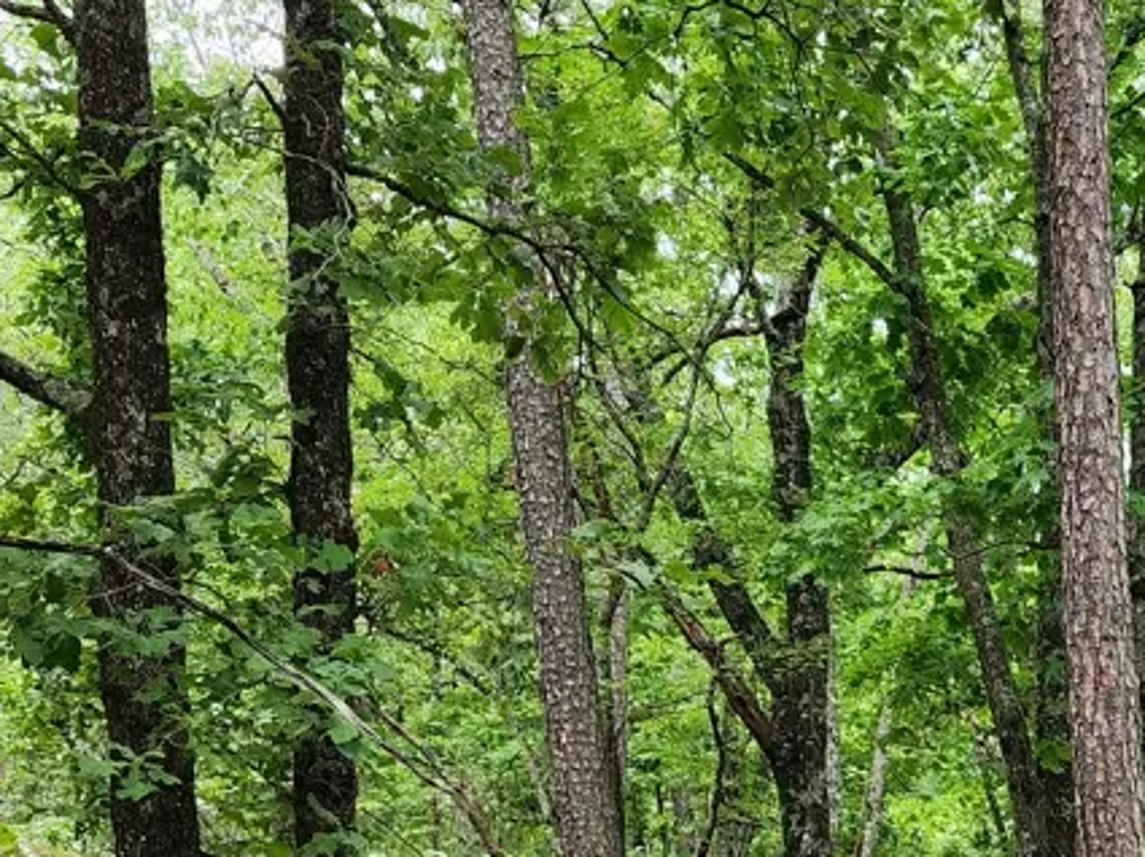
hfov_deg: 29.1
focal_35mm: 65
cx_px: 932
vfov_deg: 21.2
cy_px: 978
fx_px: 2148
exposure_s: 1/180
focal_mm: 6.4
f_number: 1.8
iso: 50
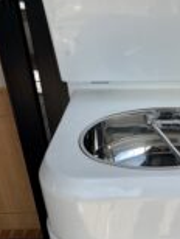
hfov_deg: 23.6
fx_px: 408
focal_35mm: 59
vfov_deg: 32.6
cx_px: 189
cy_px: 129
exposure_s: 1/3509
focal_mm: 4.2
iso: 32
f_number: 1.6
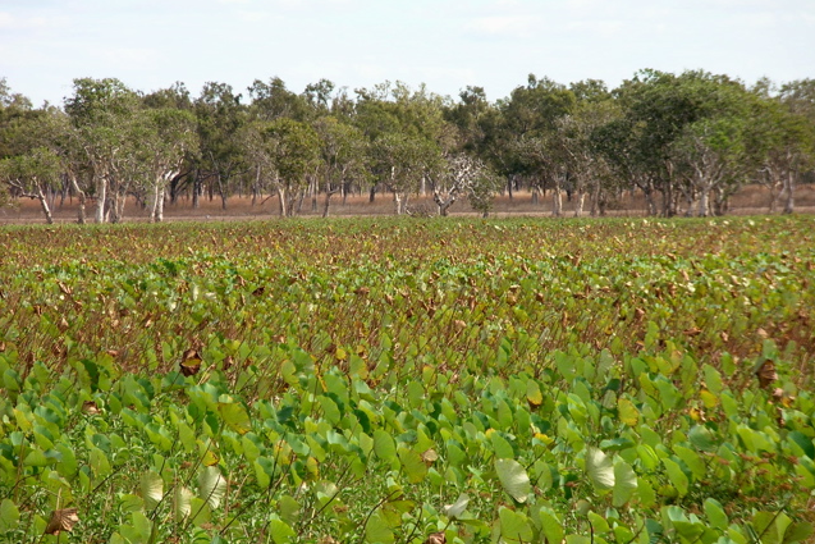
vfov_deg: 4.4
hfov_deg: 6.5
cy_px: 282
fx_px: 7155
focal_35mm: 316
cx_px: 407
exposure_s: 1/205
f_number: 4.4
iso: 50
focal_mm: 50
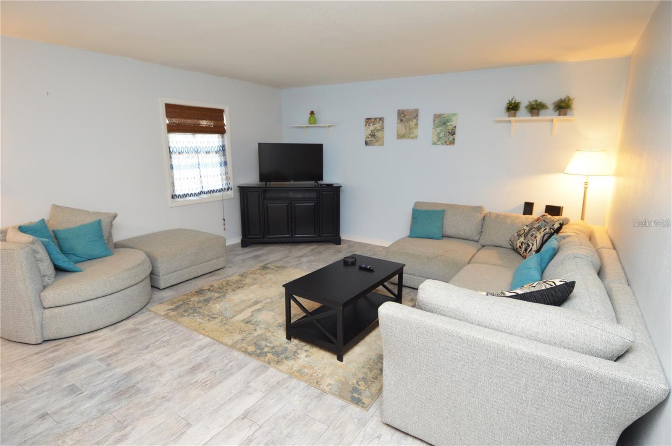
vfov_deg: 67.3
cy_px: 223
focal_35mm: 18
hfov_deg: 90.1
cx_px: 336
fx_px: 336
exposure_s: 1/60
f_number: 4
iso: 800
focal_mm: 12
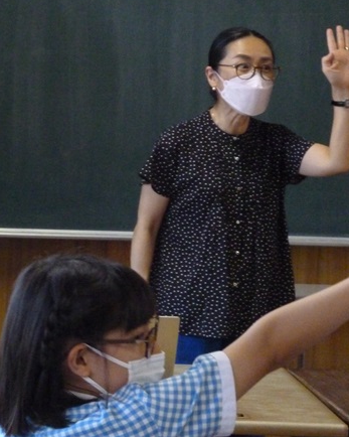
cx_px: -49
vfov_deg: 15.2
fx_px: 1627
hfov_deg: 12.0
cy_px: 146
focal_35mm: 126
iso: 800
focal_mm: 12.5
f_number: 5
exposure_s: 1/50
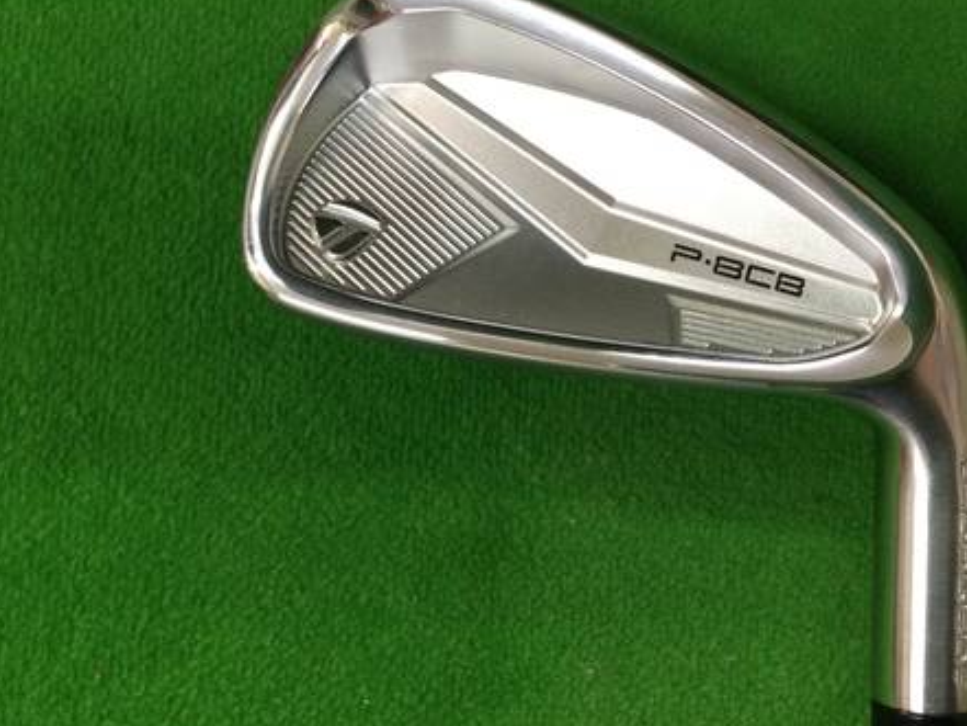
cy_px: 327
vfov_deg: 32.2
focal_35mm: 45
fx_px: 1257
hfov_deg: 41.9
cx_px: 583
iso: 80
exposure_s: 1/30
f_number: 2.4
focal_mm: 3.3
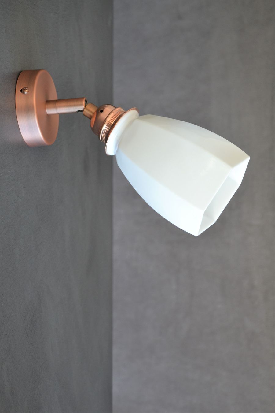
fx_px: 653
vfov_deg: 35.1
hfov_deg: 23.8
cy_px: 206
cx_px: 138
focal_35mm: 57
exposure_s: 1/60
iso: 500
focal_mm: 38
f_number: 4.5
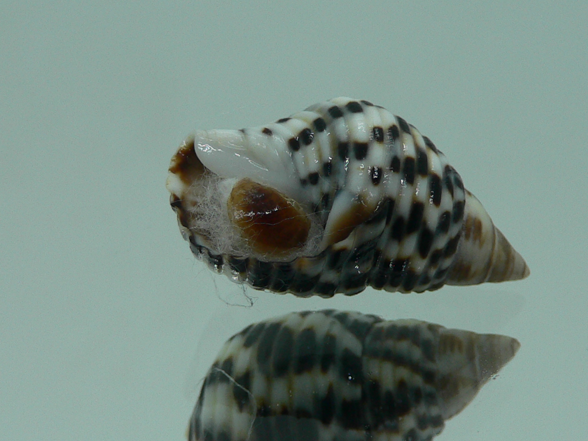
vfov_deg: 24.4
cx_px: 326
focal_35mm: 60
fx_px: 1019
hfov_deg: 32.2
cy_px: 256
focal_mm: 4.6
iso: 80
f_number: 2.8
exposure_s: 1/60
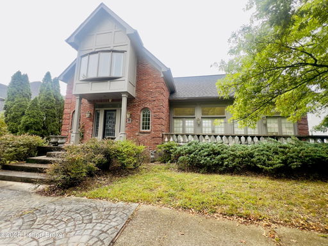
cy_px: 123
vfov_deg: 89.9
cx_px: 164
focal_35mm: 13
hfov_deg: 106.2
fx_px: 123
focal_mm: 1.57
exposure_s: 1/189
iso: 32
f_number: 1.8
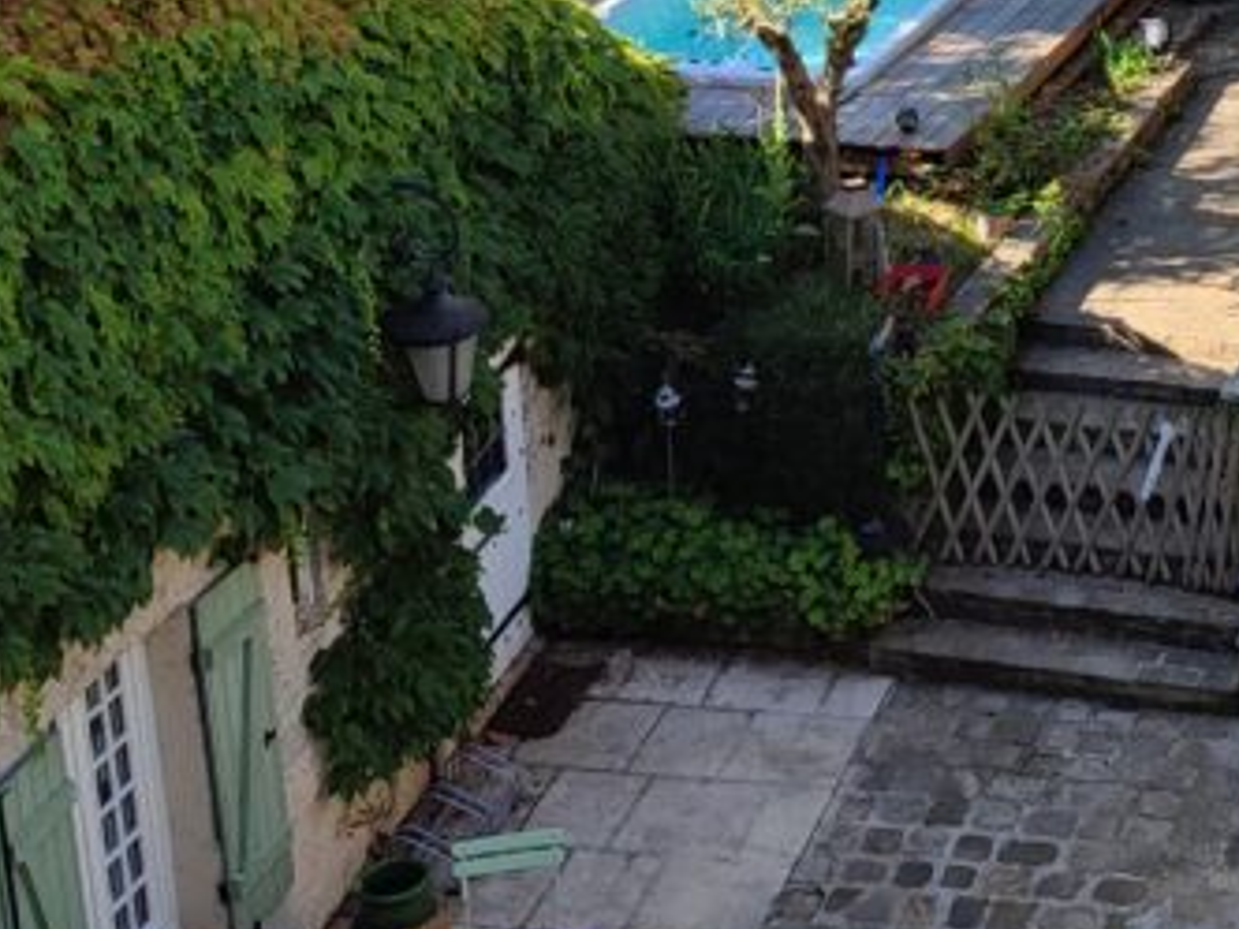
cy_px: -93
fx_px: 2649
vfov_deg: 19.1
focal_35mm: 74
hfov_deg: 24.9
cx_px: 1288
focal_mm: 5.89
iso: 50
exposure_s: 1/424
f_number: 1.89
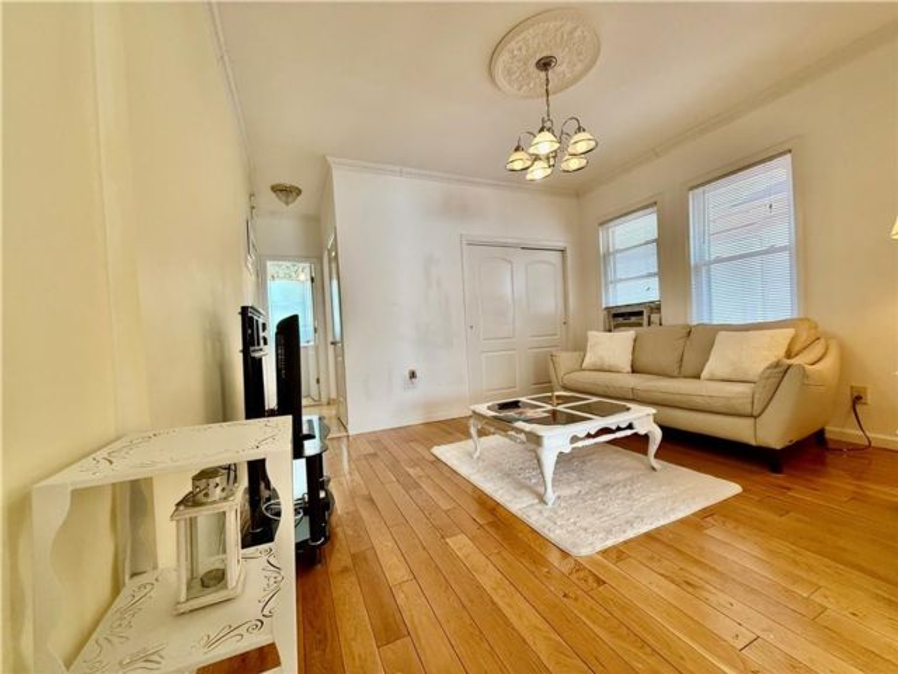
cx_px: 449
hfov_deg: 102.1
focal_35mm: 14
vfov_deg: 85.7
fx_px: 363
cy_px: 337
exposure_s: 1/120
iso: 320
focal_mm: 2.22
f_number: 2.2
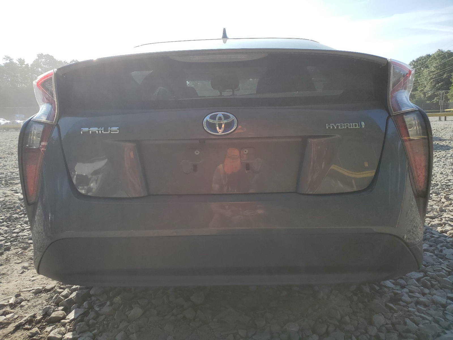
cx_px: 226
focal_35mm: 26
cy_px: 170
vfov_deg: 53.1
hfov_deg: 67.3
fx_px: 340
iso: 50
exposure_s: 1/2500
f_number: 1.5
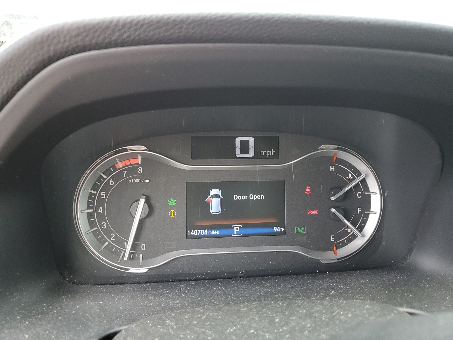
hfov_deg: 67.3
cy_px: 170
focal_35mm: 26
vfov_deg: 53.1
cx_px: 226
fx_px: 340
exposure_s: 1/120
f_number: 1.5
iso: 84
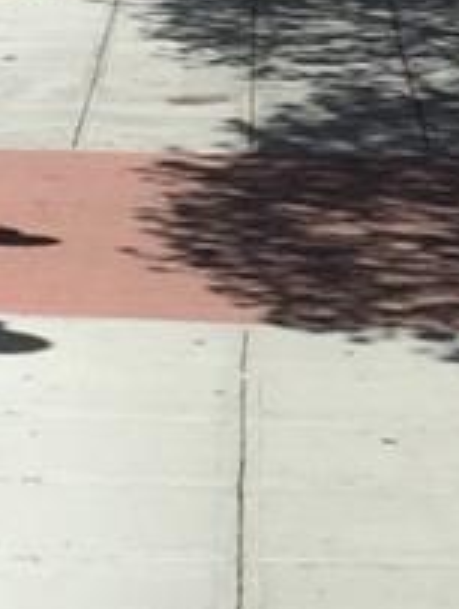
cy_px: 54
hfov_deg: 6.7
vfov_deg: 9.0
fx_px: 3860
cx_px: 594
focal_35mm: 219
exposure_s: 1/2825
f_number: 2.2
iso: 32
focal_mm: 4.15
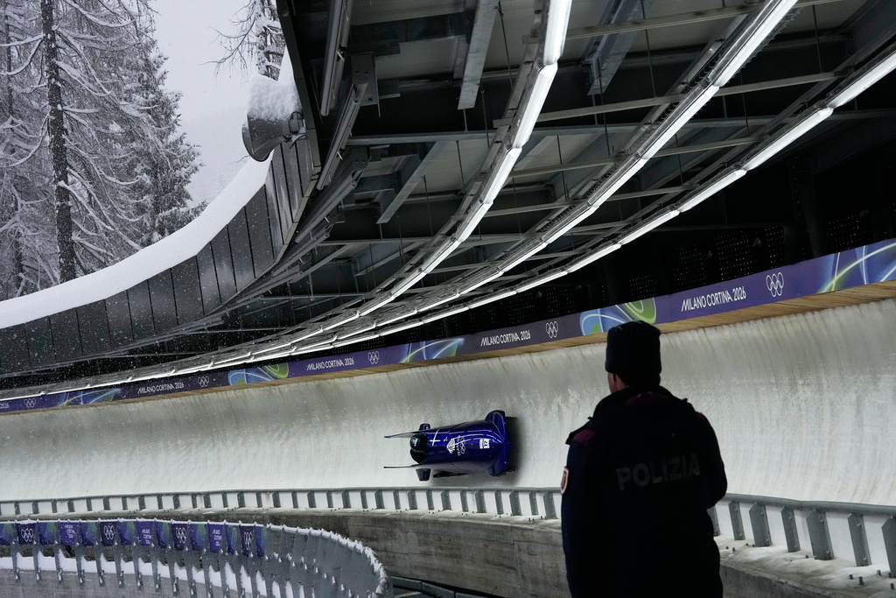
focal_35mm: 70
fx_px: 1742
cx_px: 448
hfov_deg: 28.8
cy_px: 299
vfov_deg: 19.5
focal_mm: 70
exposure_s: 1/2500
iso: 3200
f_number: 9
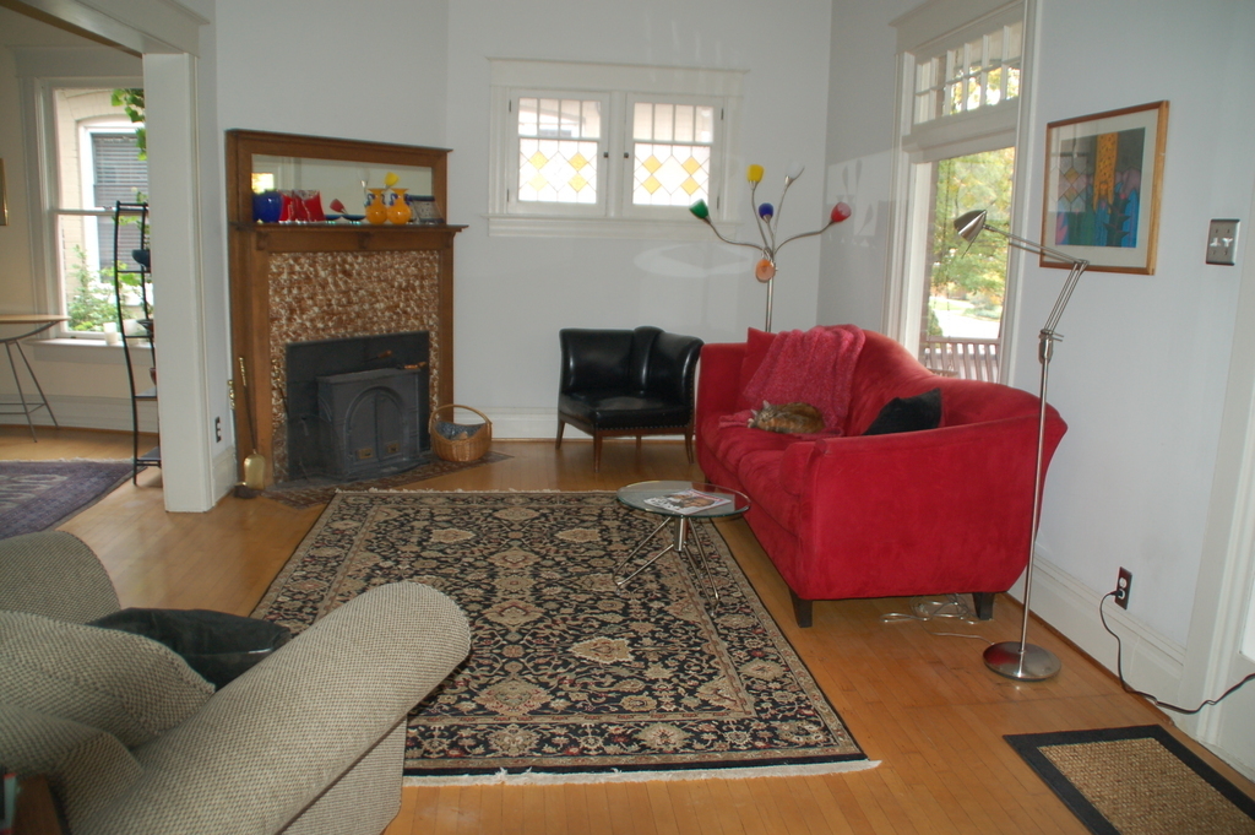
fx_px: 940
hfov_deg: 67.4
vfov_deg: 47.9
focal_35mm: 27
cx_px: 628
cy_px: 418
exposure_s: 1/60
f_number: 3.5
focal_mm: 18
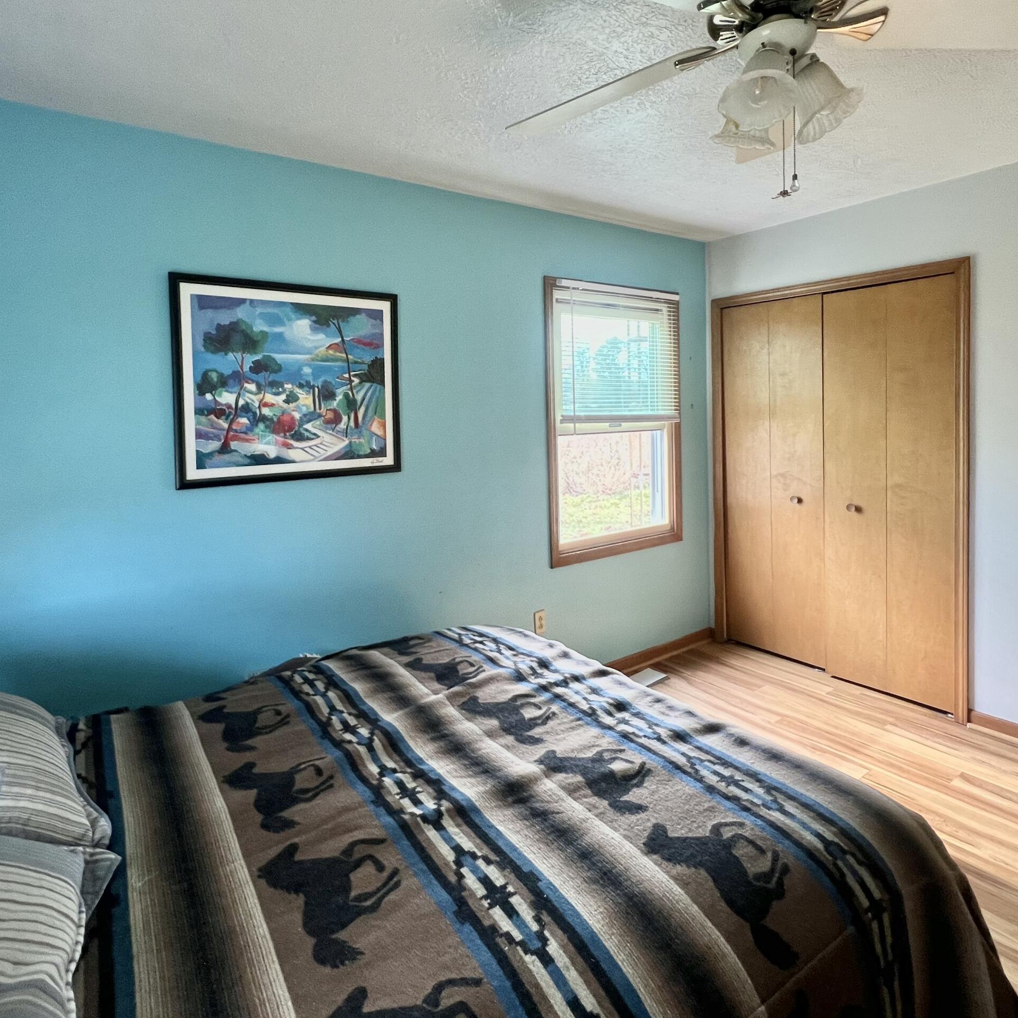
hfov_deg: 80.6
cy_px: 437
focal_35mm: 18
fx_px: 599
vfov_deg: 80.2
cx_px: 481
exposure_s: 1/99
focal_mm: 1.57
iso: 200
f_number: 1.8
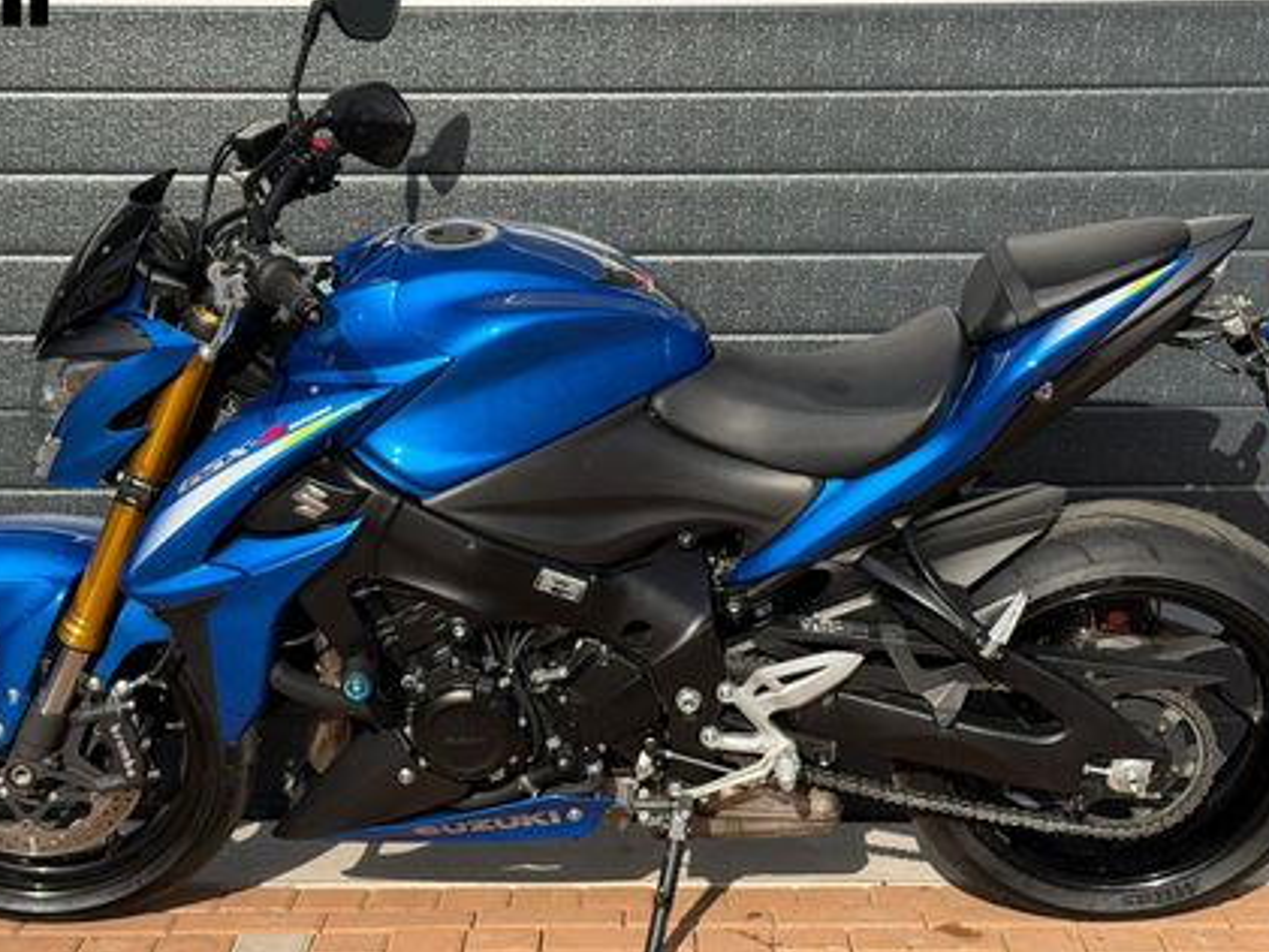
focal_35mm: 73
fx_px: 2677
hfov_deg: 26.7
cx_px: 627
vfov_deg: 20.2
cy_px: 548
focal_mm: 6.76
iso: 80
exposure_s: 1/4098
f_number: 1.78
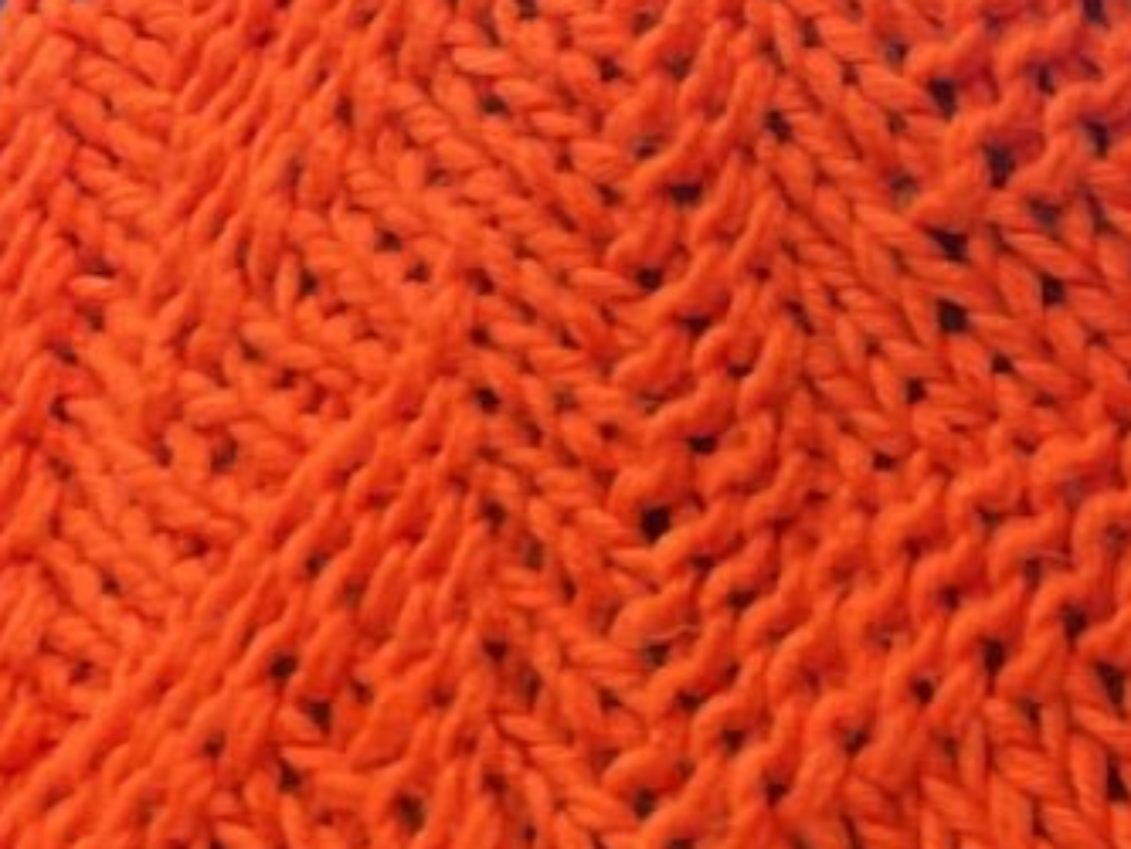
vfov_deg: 7.2
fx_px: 6537
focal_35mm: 200
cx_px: 292
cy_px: -628
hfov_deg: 9.9
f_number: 1.6
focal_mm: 4.2
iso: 80
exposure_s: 1/60
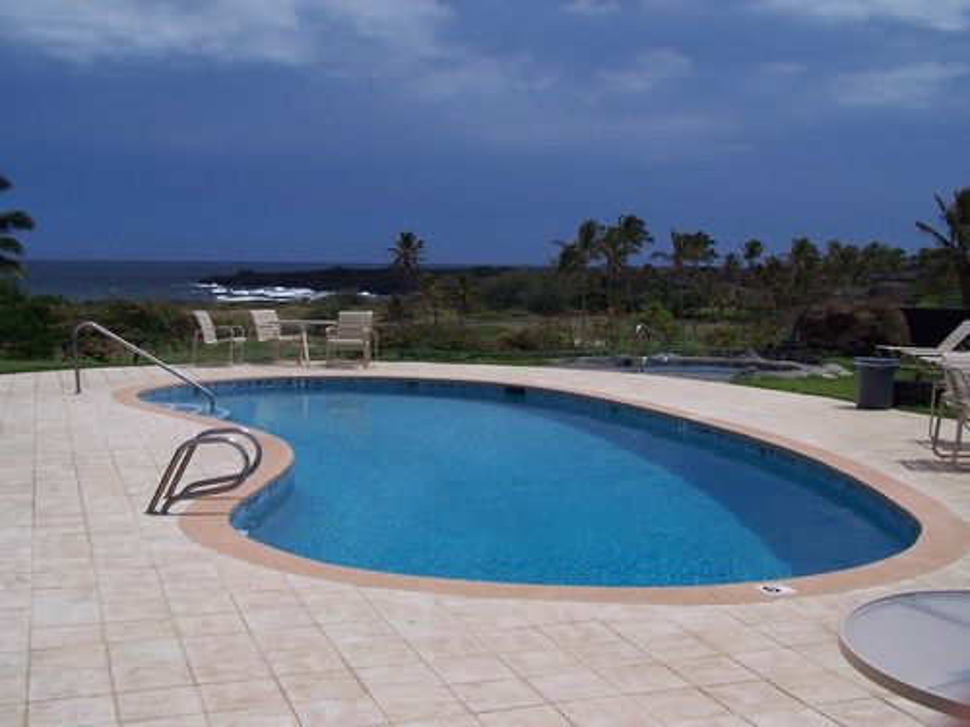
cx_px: 485
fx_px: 1205
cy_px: 364
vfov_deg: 33.6
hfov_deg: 43.9
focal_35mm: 43
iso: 80
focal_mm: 7.1
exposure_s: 1/750
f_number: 4
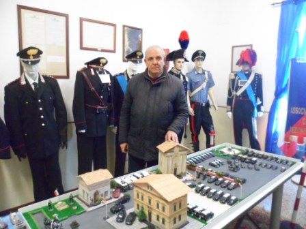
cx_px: 153
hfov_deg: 67.3
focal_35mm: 26
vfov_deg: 53.1
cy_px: 114
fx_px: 230
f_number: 3.3
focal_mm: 4.9
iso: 800
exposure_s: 1/30
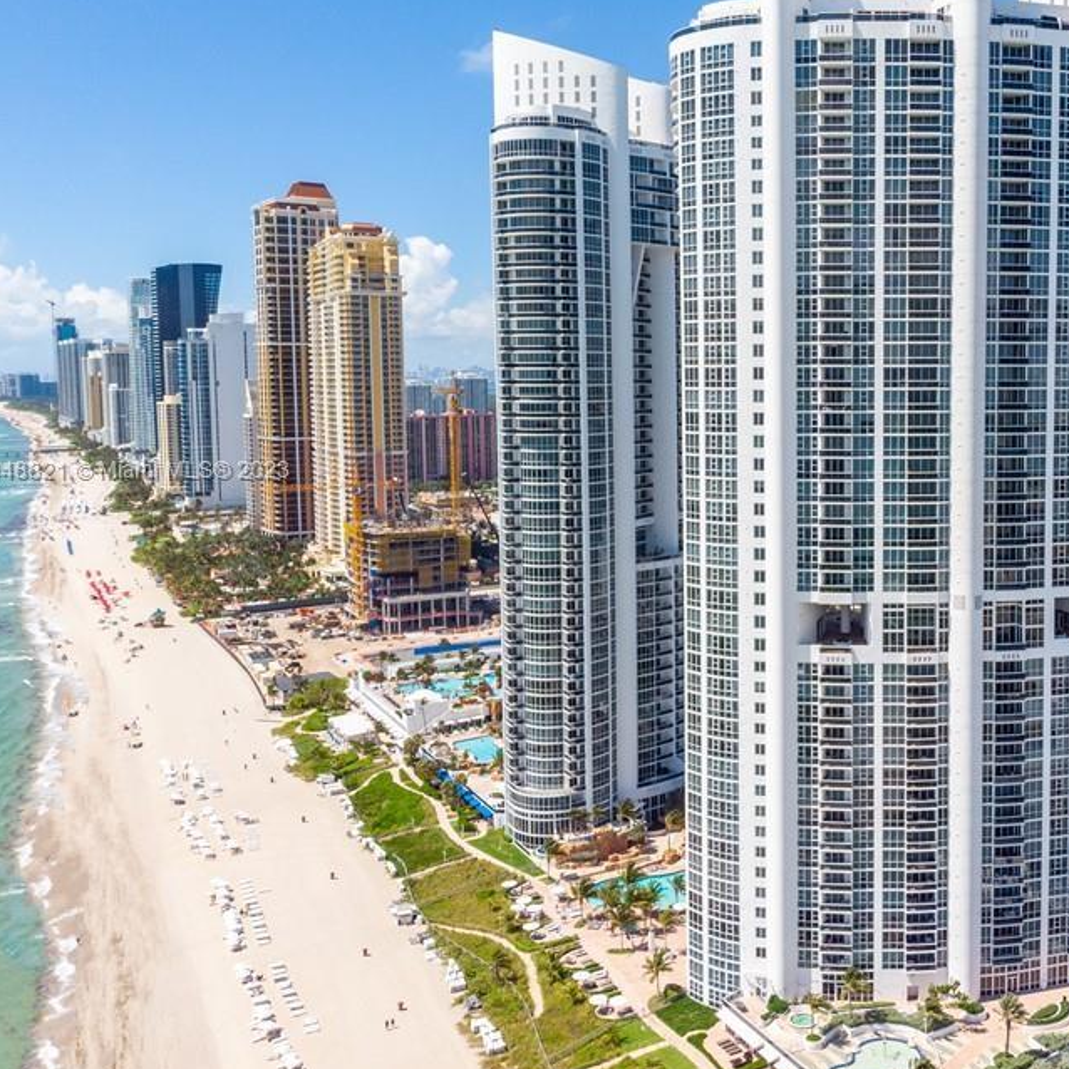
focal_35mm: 34
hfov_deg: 46.7
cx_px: 799
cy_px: 473
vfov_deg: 48.4
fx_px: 1188
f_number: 2.8
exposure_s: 1/1600
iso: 100
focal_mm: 4.5
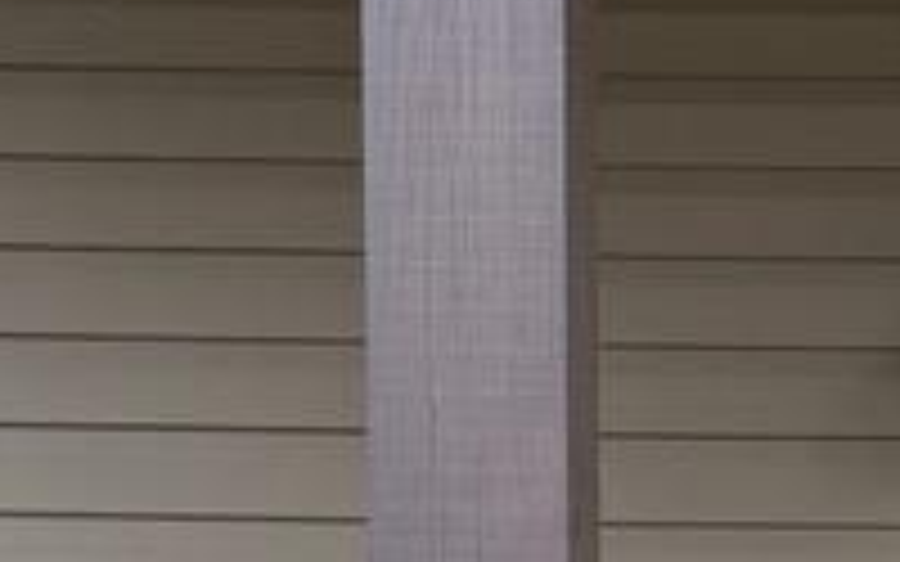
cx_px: 1058
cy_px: 1583
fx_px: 4783
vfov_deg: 6.3
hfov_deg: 10.6
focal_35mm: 195
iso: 80
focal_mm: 6.76
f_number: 1.78
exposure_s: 1/695
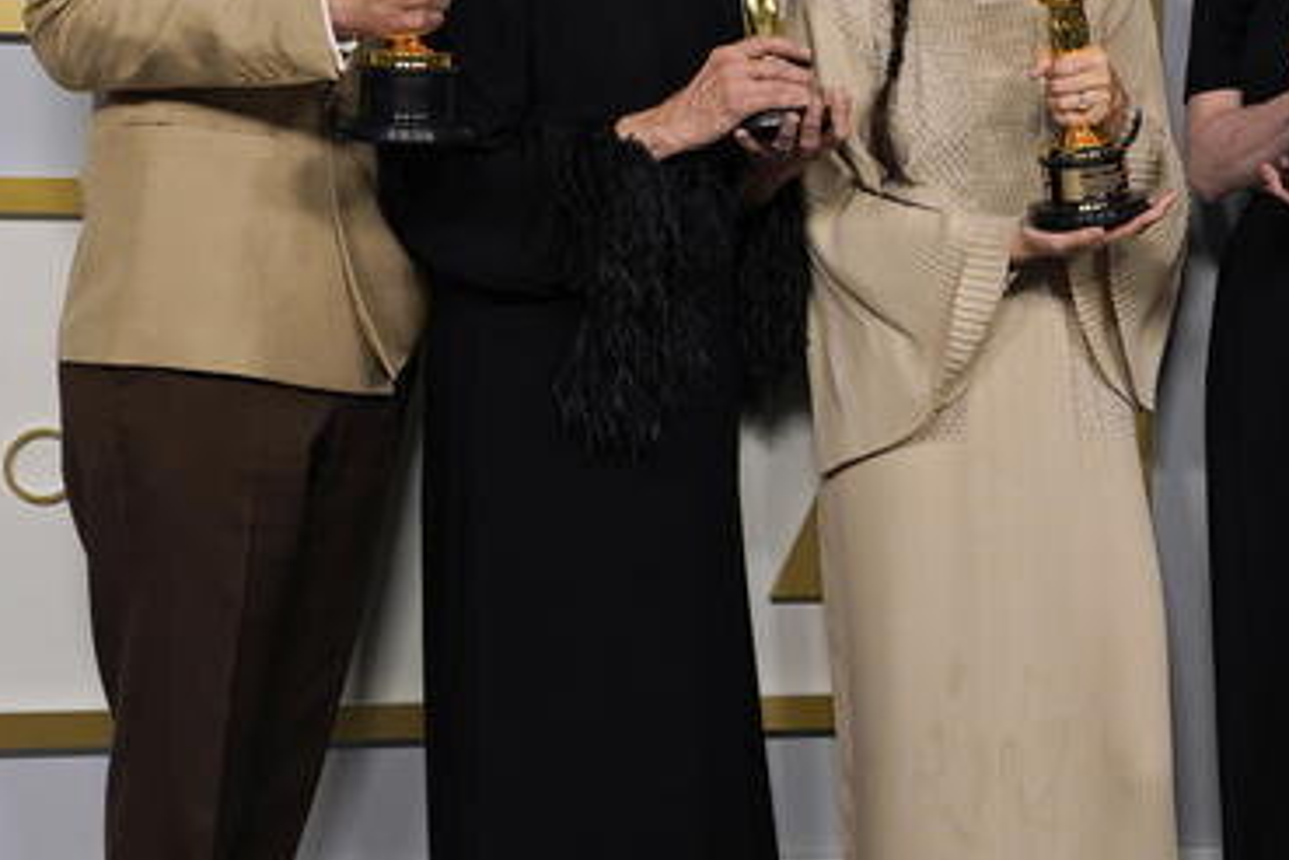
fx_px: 2649
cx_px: 1128
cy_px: 110
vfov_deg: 18.2
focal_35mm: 74
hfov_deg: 26.5
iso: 1250
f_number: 5.6
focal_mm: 39
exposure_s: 1/640
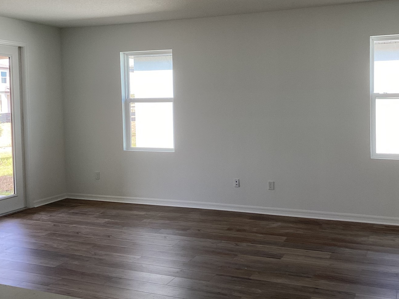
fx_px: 438
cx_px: 237
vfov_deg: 37.6
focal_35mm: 38
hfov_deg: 48.7
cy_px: 117
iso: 64
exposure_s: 1/120
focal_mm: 3.3
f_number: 2.4
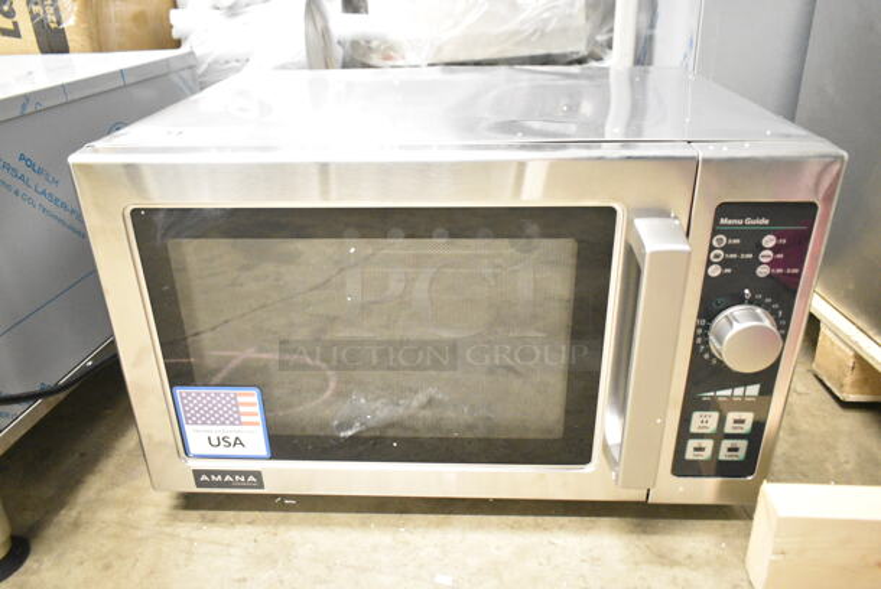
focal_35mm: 27
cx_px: 440
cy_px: 294
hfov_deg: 67.3
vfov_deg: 48.0
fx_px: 661
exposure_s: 1/60
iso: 6400
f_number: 4
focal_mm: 18
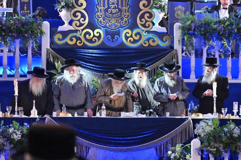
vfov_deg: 7.6
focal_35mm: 180
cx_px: 120
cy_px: 80
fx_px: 1205
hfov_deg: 11.4
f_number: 4
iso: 2000
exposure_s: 1/320
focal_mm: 120
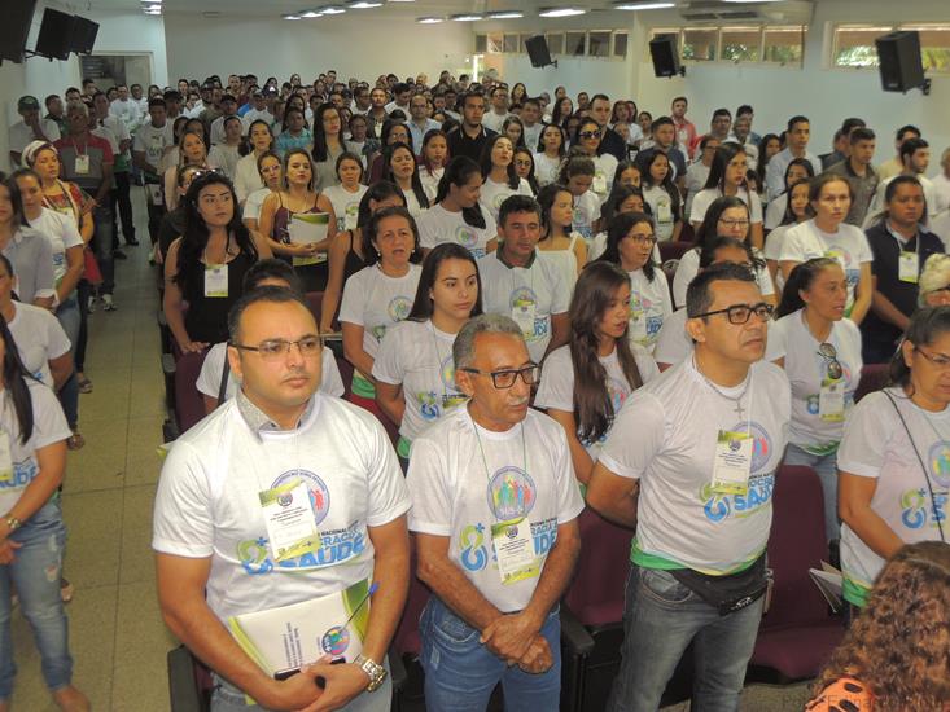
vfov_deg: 40.7
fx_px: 961
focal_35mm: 35
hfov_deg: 52.6
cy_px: 356
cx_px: 475
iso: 220
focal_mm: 6.2
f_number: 3.3
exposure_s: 1/30
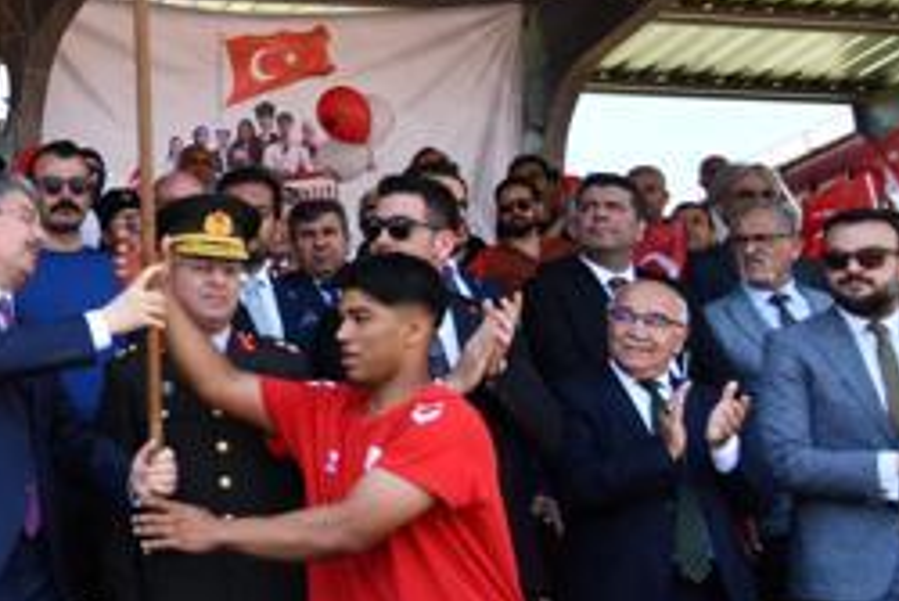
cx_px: -135
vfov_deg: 15.8
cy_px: 83
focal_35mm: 86
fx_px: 2149
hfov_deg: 22.1
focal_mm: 35
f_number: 4.5
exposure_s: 1/1250
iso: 640
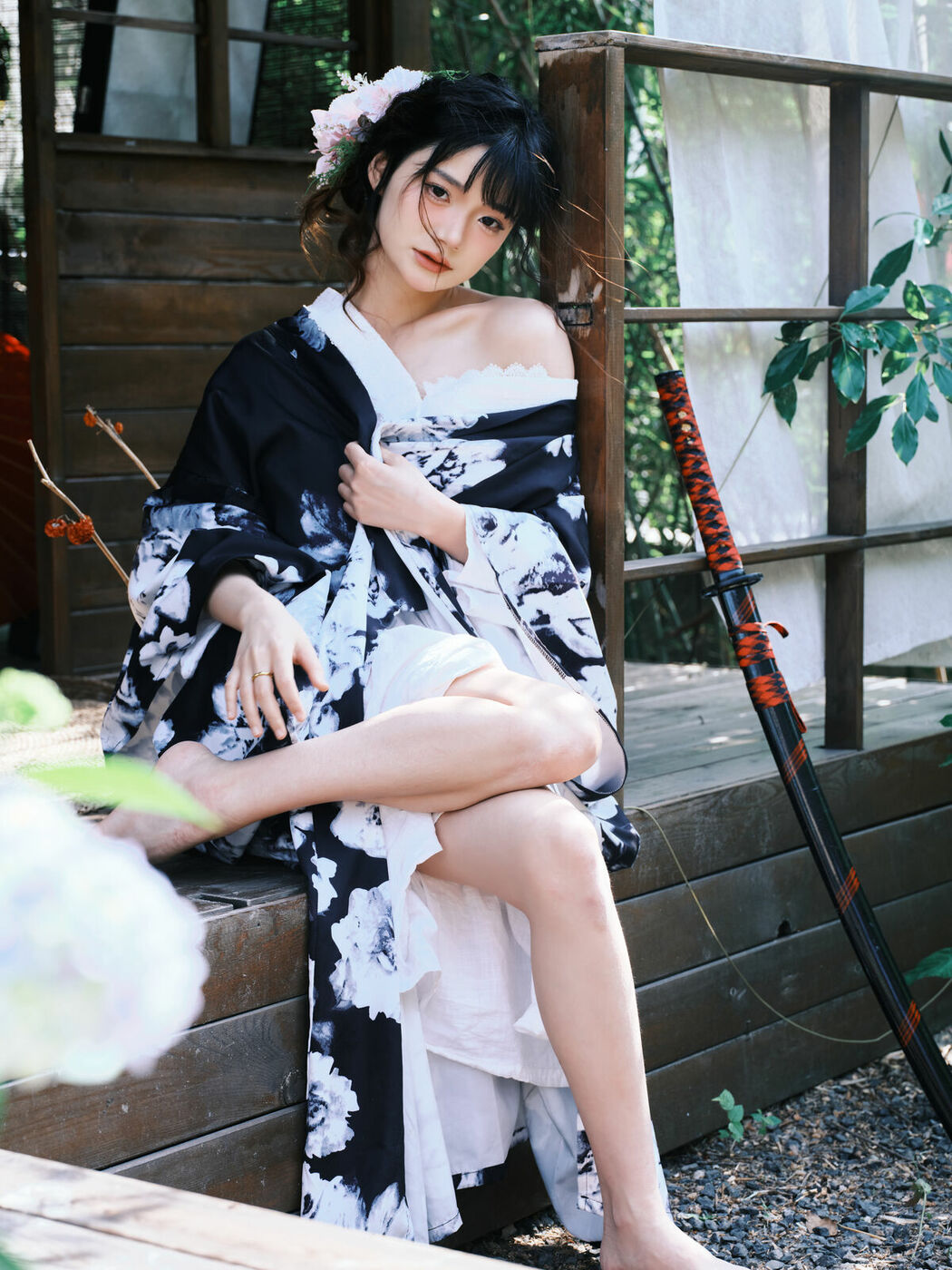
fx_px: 2603
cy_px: 635
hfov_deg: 20.7
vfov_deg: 27.4
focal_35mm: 71
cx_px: 476
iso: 500
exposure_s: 1/160
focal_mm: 90.1
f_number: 7.1
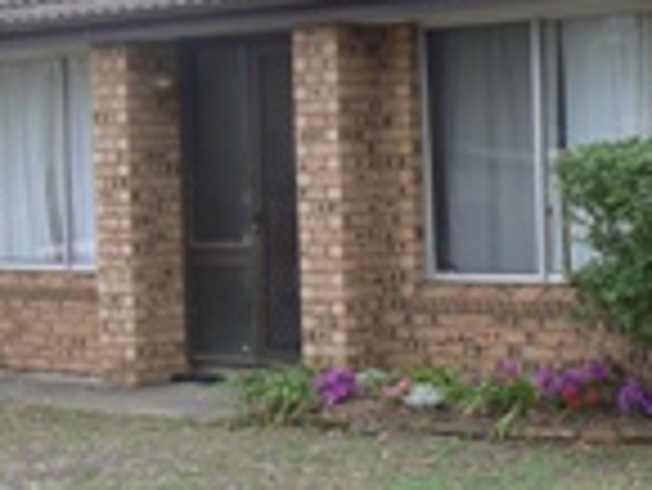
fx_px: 1866
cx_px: 706
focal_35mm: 99
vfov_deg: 14.9
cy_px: 180
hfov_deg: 19.1
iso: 80
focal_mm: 6
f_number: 4
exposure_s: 1/60
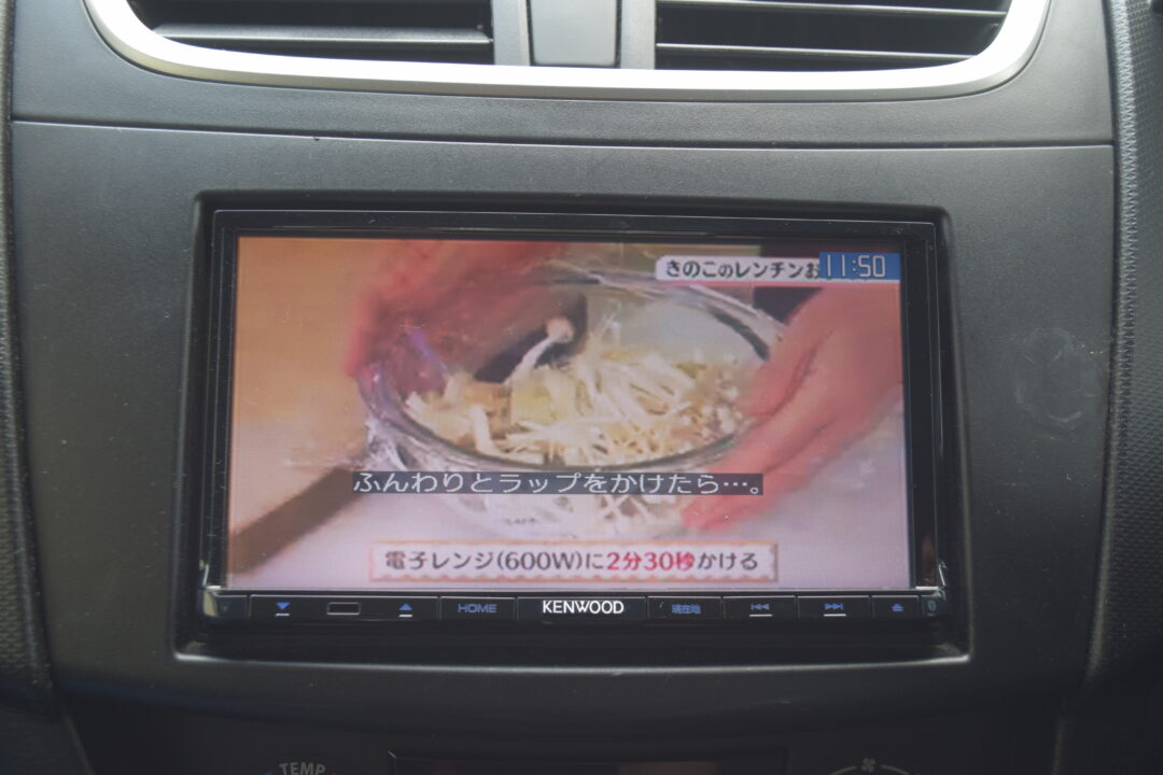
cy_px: 388
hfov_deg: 43.6
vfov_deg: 29.9
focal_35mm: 45
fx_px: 1454
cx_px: 582
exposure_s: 1/125
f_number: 4.5
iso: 400
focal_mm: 30
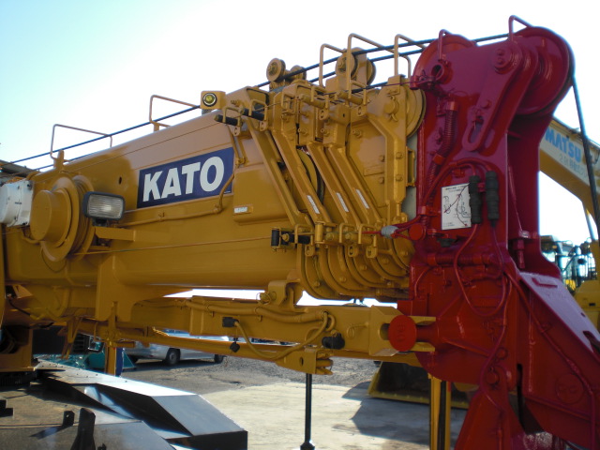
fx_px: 659
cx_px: 300
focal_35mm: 38
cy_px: 225
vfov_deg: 37.7
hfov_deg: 49.0
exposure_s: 1/400
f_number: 3.1
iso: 64
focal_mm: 6.3
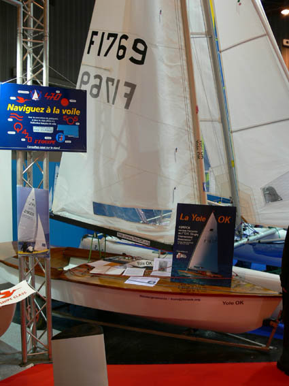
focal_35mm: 35
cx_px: 144
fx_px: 390
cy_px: 193
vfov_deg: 52.6
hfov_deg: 40.7
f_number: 2.8
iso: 80
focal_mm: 7.4
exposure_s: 1/30
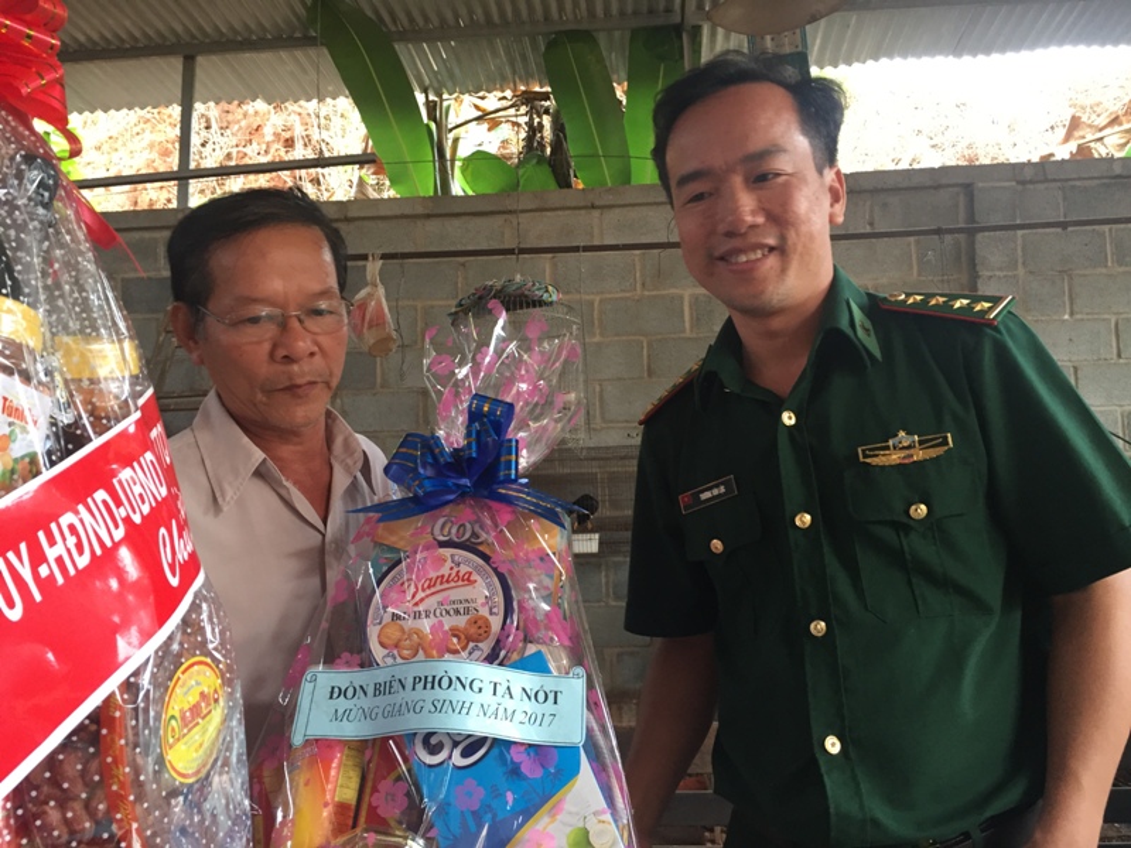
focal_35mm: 29
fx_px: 948
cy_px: 424
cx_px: 566
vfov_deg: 48.2
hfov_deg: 61.7
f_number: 2.2
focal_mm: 4.15
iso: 64
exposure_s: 1/33
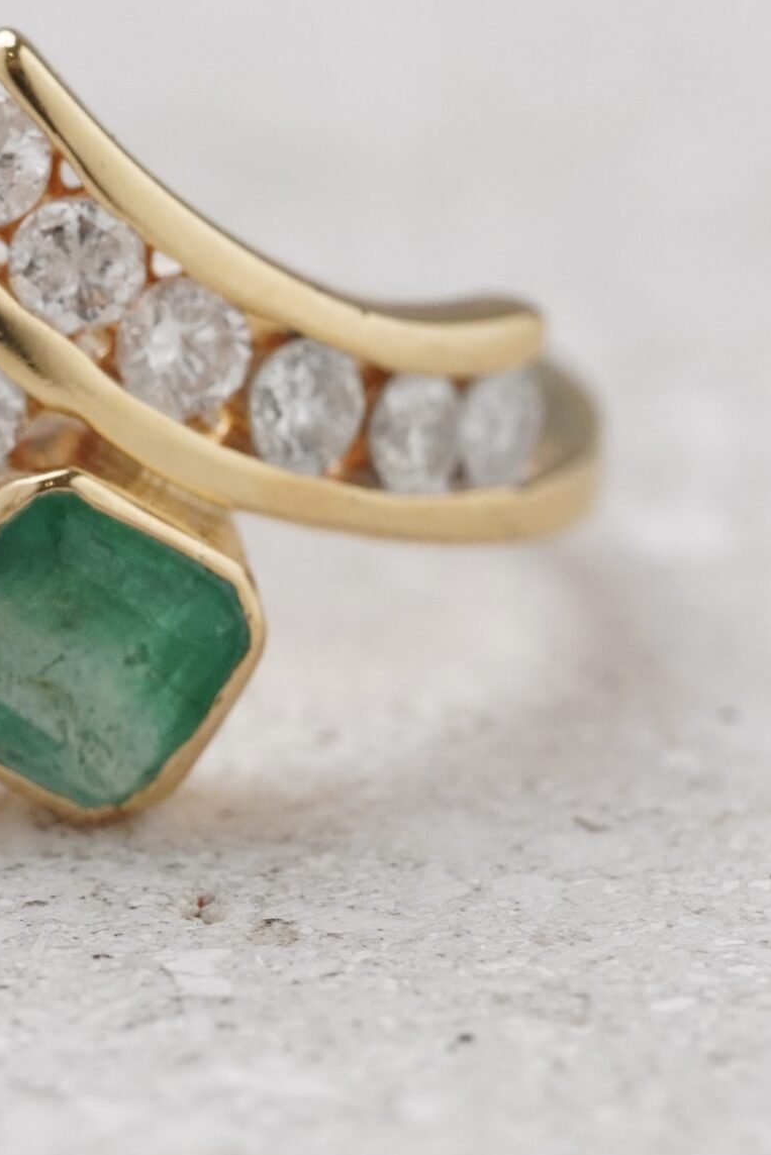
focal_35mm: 235
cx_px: 42
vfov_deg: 8.8
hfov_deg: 5.8
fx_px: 7547
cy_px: 476
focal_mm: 70
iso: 1250
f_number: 9
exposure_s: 1/160
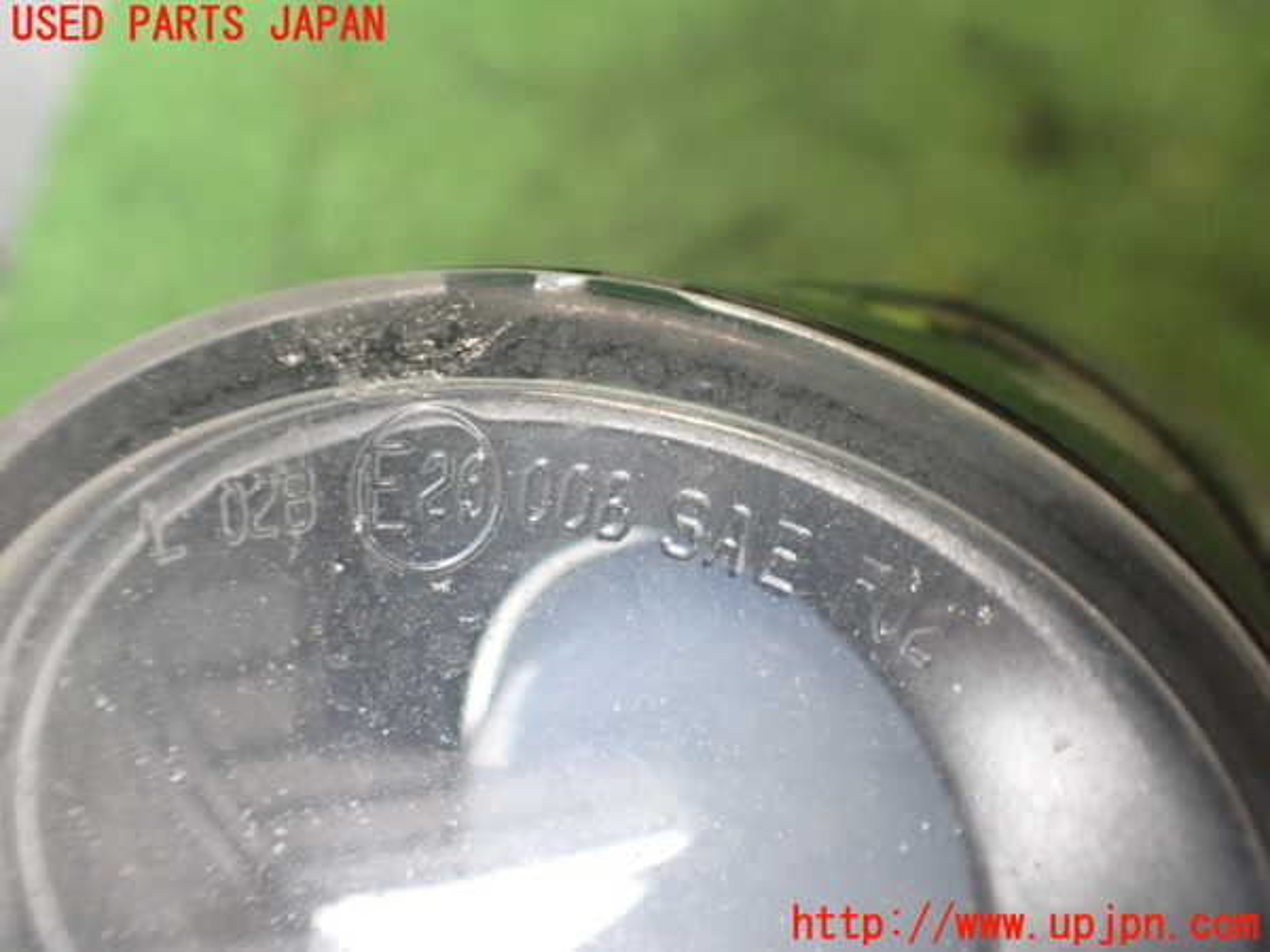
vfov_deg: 46.8
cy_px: 476
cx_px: 635
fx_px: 1101
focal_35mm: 30
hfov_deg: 60.0
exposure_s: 1/100
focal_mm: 5.4
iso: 800
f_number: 2.3
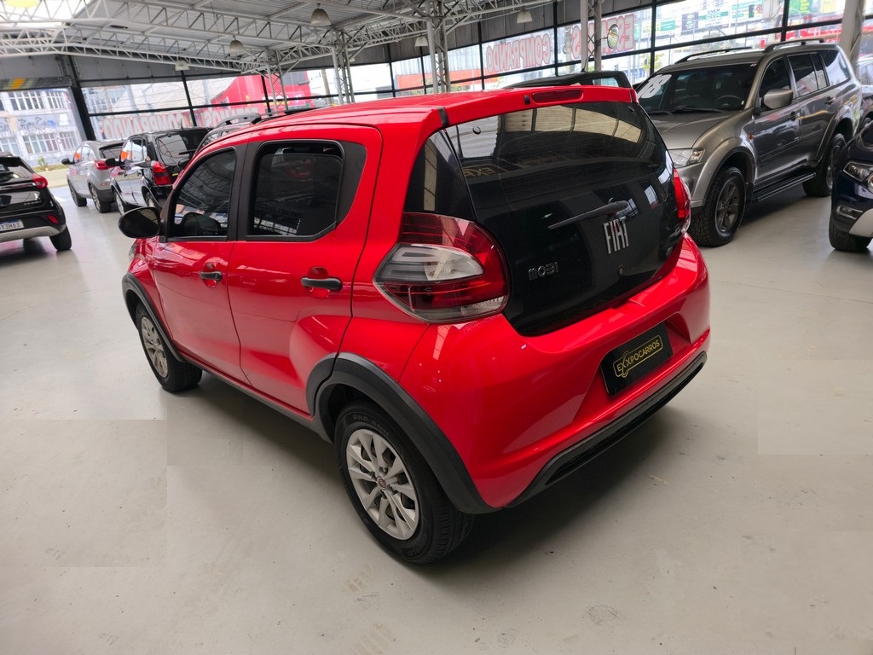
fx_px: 580
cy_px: 328
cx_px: 436
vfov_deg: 58.9
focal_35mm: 23
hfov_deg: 73.9
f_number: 1.7
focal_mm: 6.3
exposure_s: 1/60
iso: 25
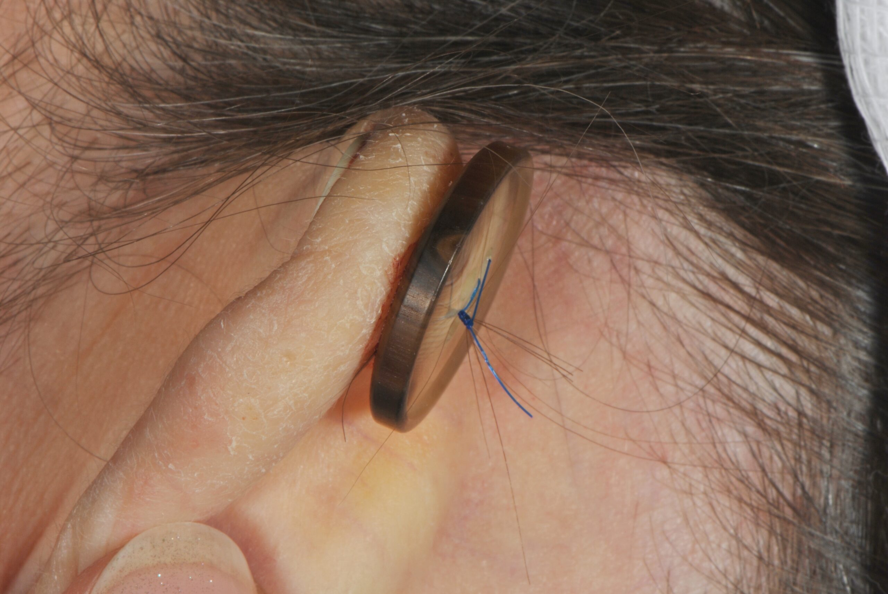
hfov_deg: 16.1
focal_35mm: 128
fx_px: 3149
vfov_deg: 10.8
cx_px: 444
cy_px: 297
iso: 100
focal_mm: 85
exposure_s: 1/60
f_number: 36
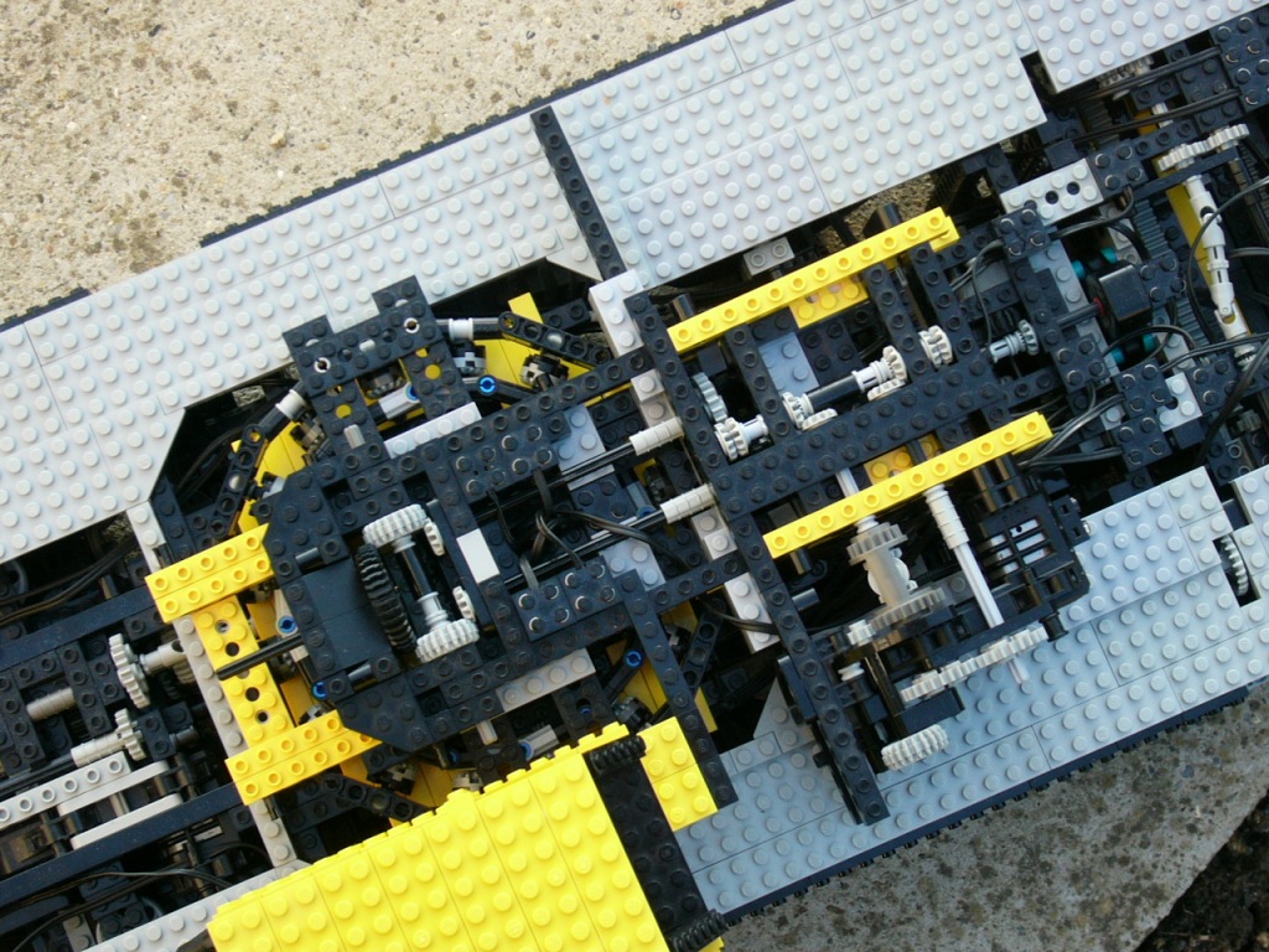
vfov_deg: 18.7
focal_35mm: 79
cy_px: 476
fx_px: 2896
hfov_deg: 24.7
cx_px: 634
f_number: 4.3
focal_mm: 13.1
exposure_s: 1/60
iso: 100
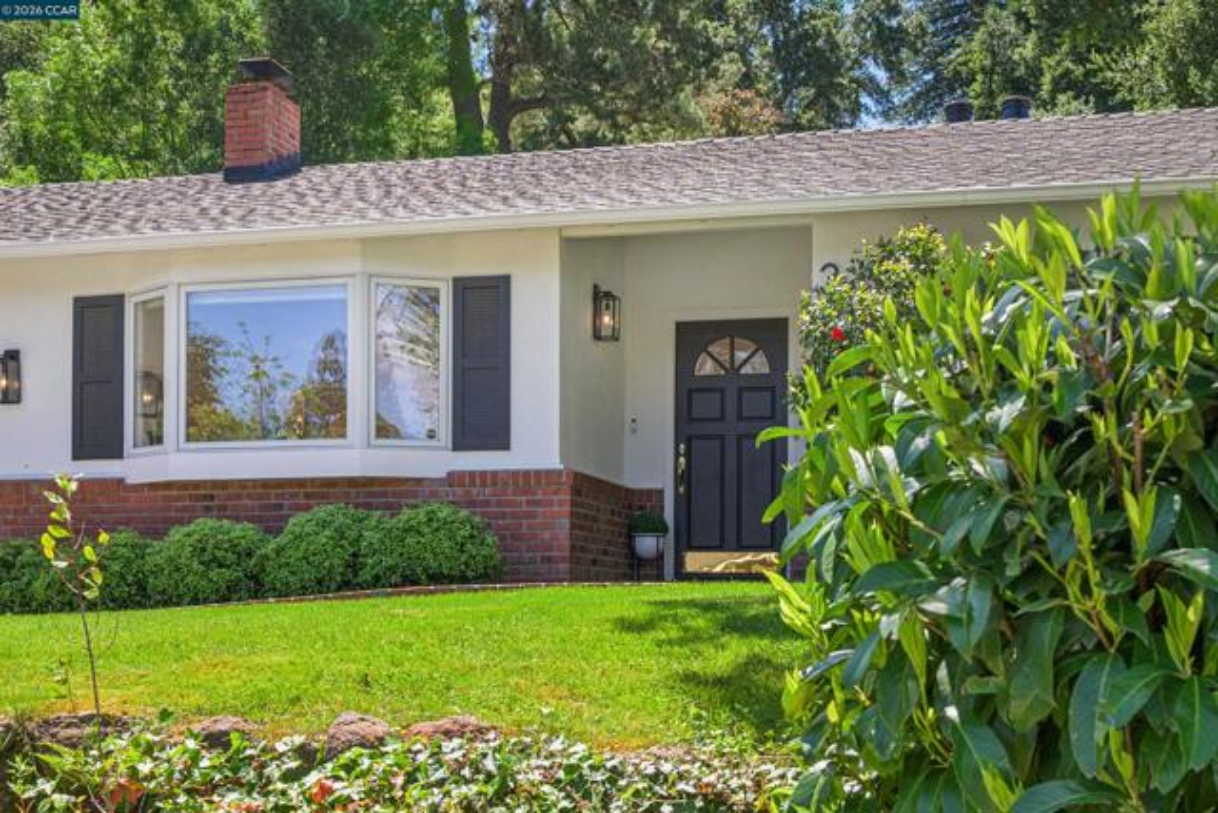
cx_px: 609
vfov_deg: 29.9
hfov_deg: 43.6
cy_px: 406
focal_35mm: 45
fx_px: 1523
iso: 400
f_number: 9
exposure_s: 1/250
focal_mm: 30
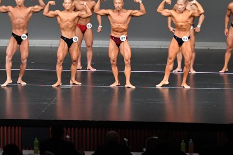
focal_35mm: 249
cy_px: 32
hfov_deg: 8.3
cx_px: 64
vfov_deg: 5.5
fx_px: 1611
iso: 5000
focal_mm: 100
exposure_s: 1/400
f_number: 5.6
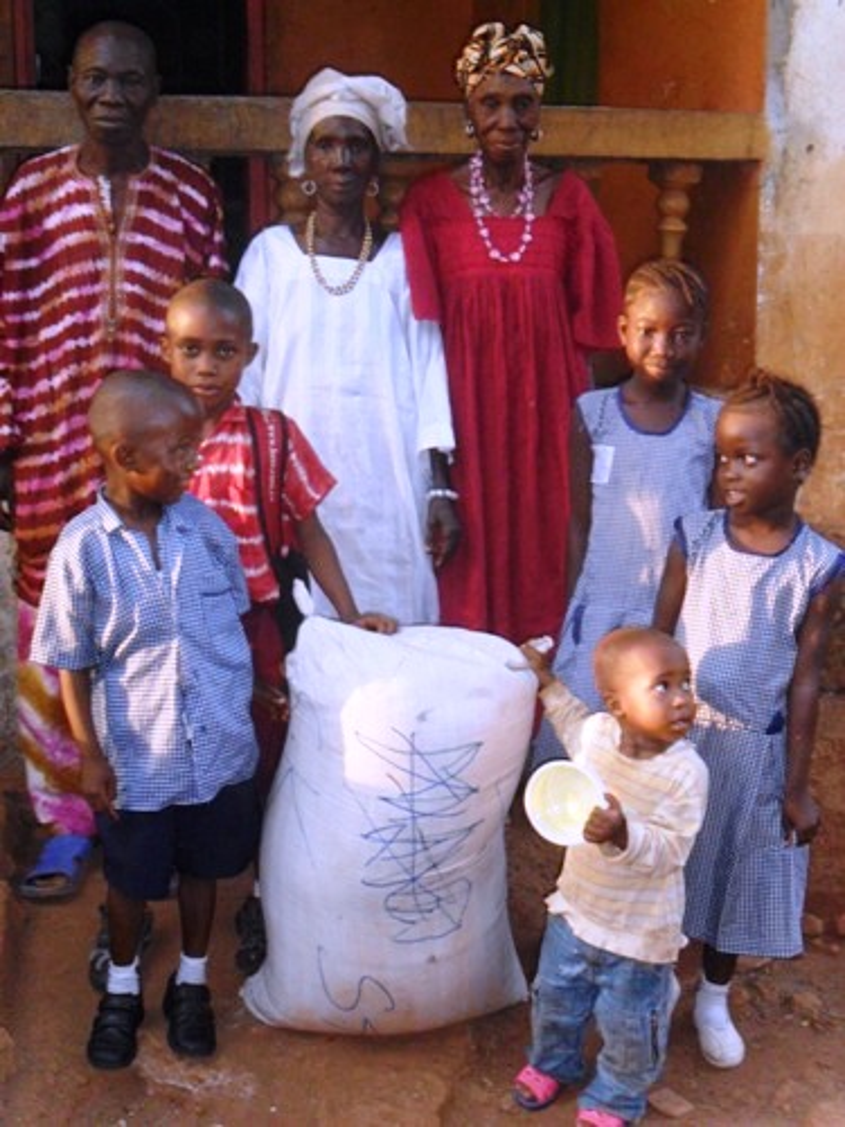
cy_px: 564
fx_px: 1432
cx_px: 422
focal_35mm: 44
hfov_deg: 32.9
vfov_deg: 42.9
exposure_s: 1/45
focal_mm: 7.8
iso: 240
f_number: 4.5
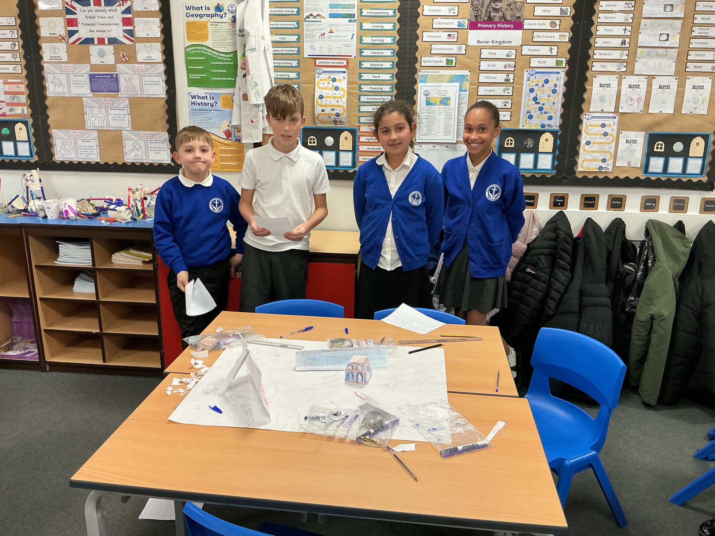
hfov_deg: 61.7
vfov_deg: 48.2
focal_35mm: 29
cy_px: 268
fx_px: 599
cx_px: 358
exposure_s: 1/60
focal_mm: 3
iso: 80
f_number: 1.8
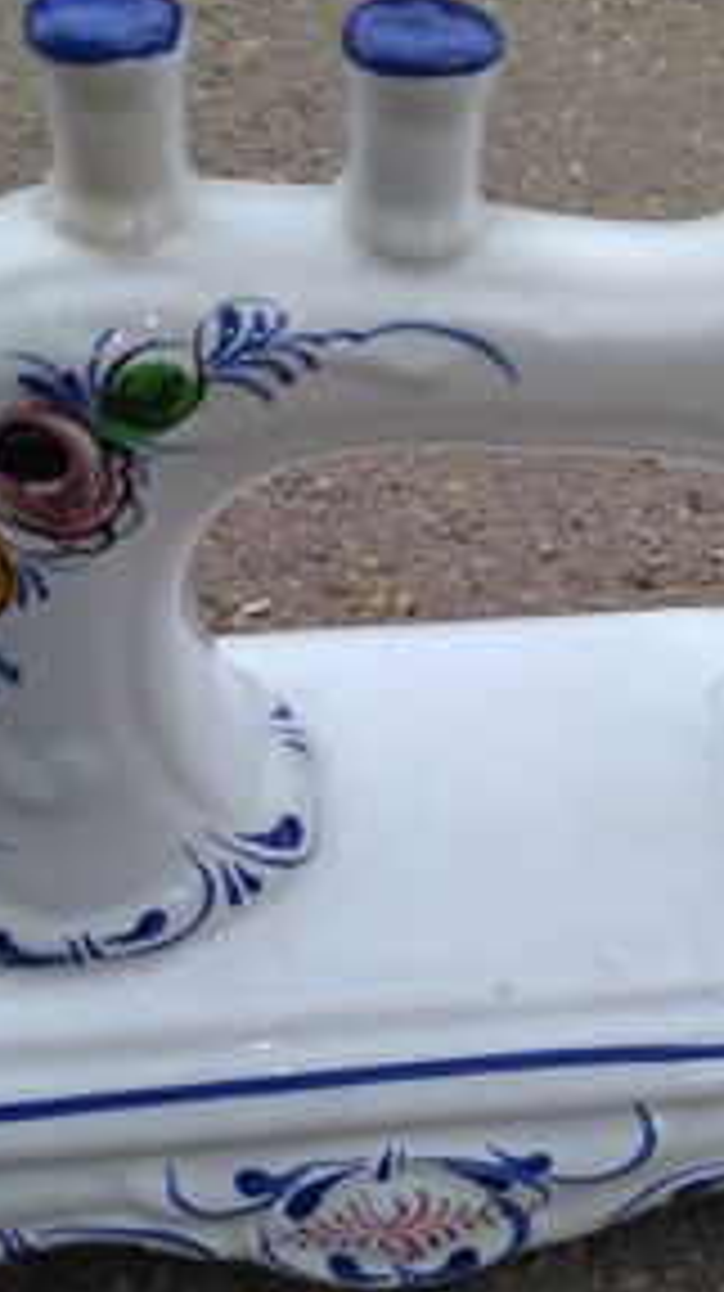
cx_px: 450
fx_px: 1744
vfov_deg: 40.6
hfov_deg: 23.4
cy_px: 707
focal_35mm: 51
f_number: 2
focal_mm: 2.96
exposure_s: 1/443
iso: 100
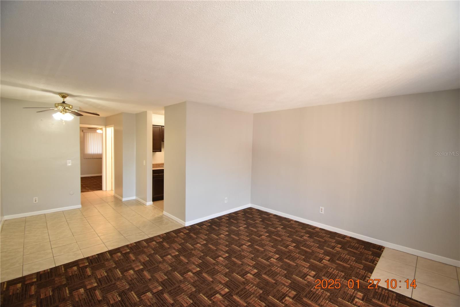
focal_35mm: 15
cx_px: 230
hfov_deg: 100.4
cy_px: 154
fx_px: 192
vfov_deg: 77.3
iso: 800
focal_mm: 10
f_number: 4
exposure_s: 1/60
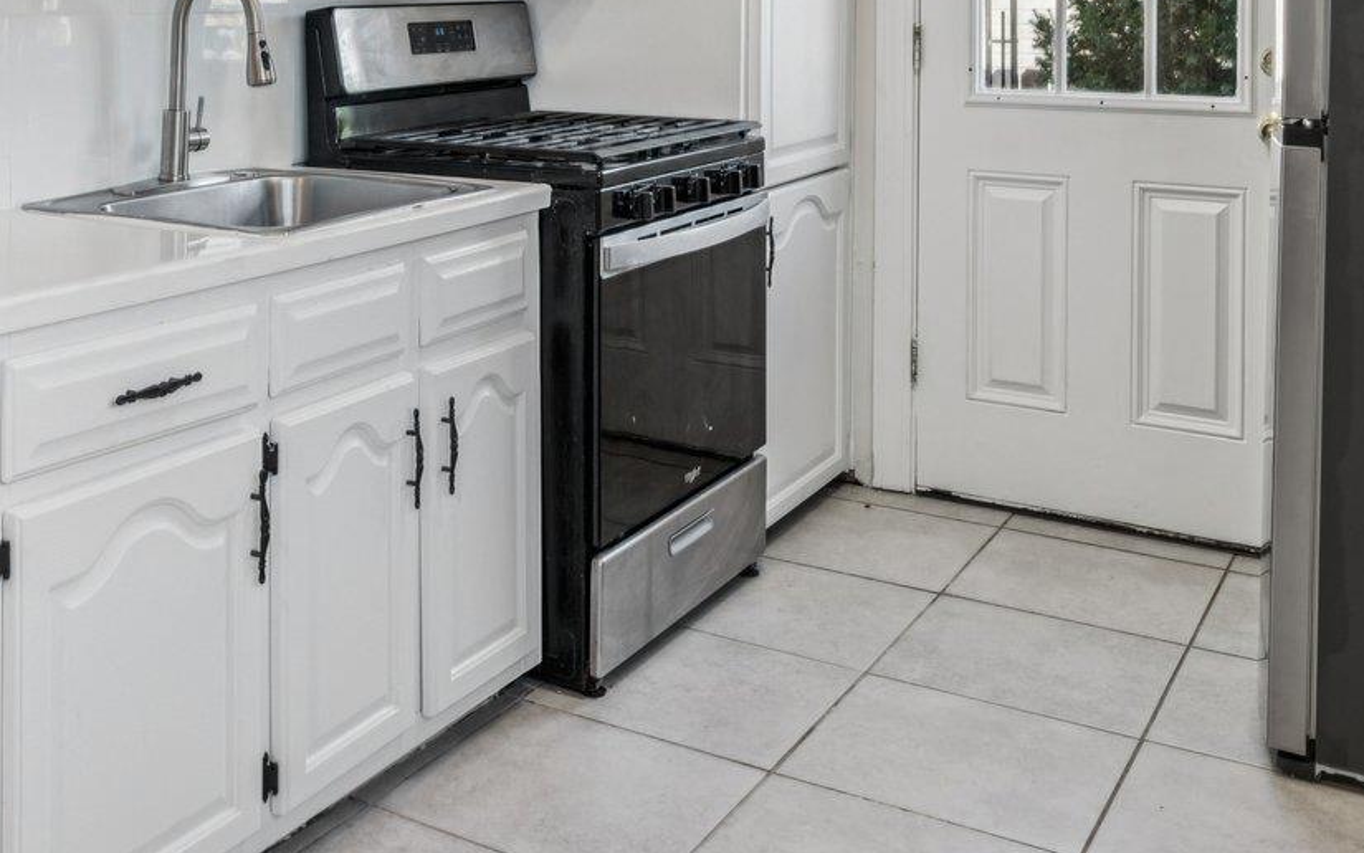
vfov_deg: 28.1
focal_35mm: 43
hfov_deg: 44.6
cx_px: 331
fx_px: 1599
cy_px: -1
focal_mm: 17
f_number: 8
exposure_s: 1/13
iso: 200
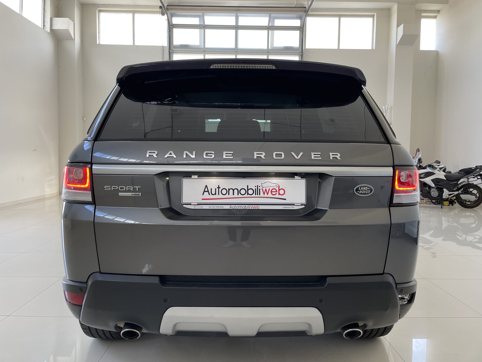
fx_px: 362
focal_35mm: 26
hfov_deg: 67.3
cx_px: 241
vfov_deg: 53.1
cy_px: 181
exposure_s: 1/121
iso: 100
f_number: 1.6
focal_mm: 4.2
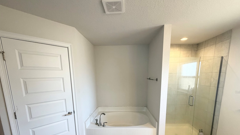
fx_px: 102
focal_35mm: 16
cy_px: 92
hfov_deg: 99.3
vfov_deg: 65.0
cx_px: 124
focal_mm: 2.22
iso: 250
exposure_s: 1/120
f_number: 2.2
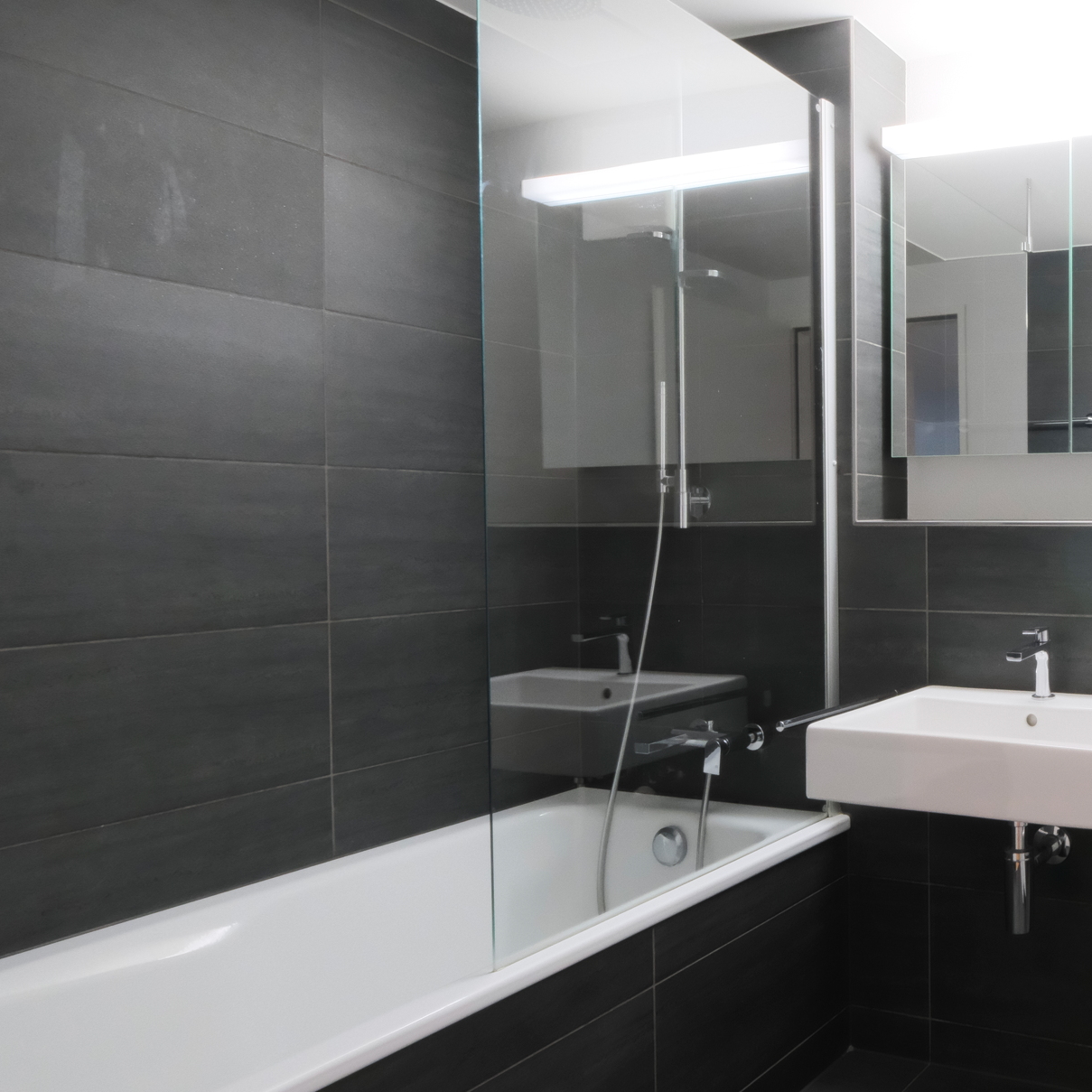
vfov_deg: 59.1
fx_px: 964
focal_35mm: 27
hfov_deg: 48.2
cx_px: 1104
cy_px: 540
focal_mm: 10
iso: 3200
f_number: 16
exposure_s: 1/4.3
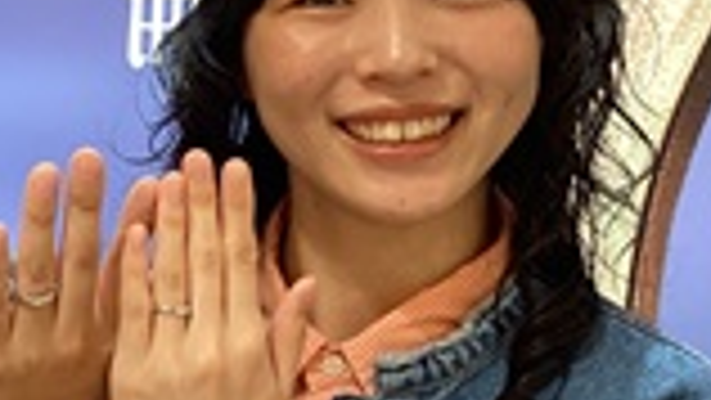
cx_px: -4
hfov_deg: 21.4
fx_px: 1810
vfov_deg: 12.6
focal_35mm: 96
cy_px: 128
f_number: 2.4
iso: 125
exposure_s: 1/60
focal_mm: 3.3
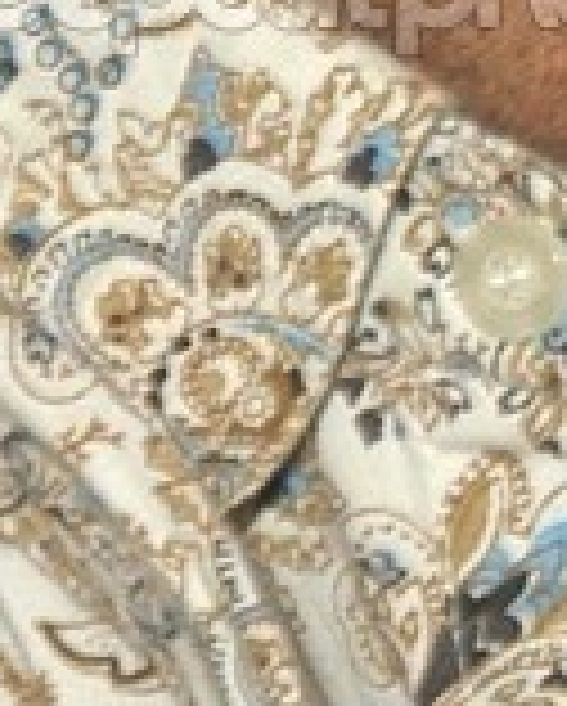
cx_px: 378
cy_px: -915
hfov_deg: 1.7
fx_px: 19135
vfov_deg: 2.1
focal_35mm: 914
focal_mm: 100
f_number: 6.3
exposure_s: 1/160
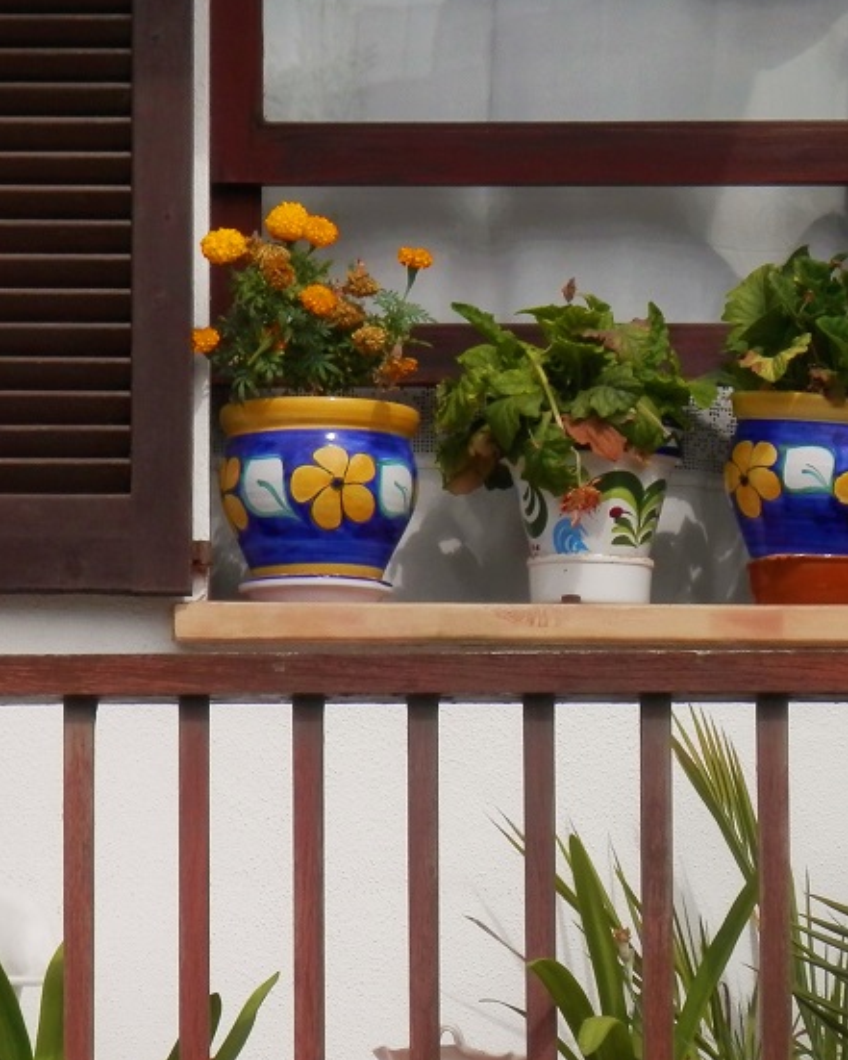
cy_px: 366
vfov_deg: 3.2
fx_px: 19037
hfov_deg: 2.6
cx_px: 12
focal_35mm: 607
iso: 80
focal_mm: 53.9
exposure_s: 1/250
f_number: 6.5
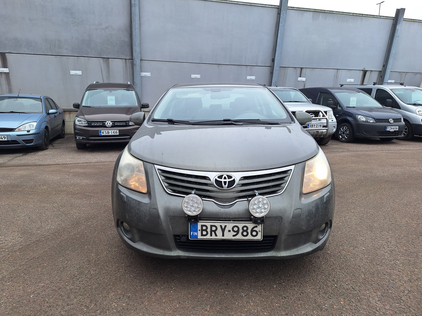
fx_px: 280
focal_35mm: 23
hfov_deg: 73.9
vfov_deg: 58.9
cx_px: 211
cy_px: 158
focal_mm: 5.54
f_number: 1.8
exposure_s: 1/304
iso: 40
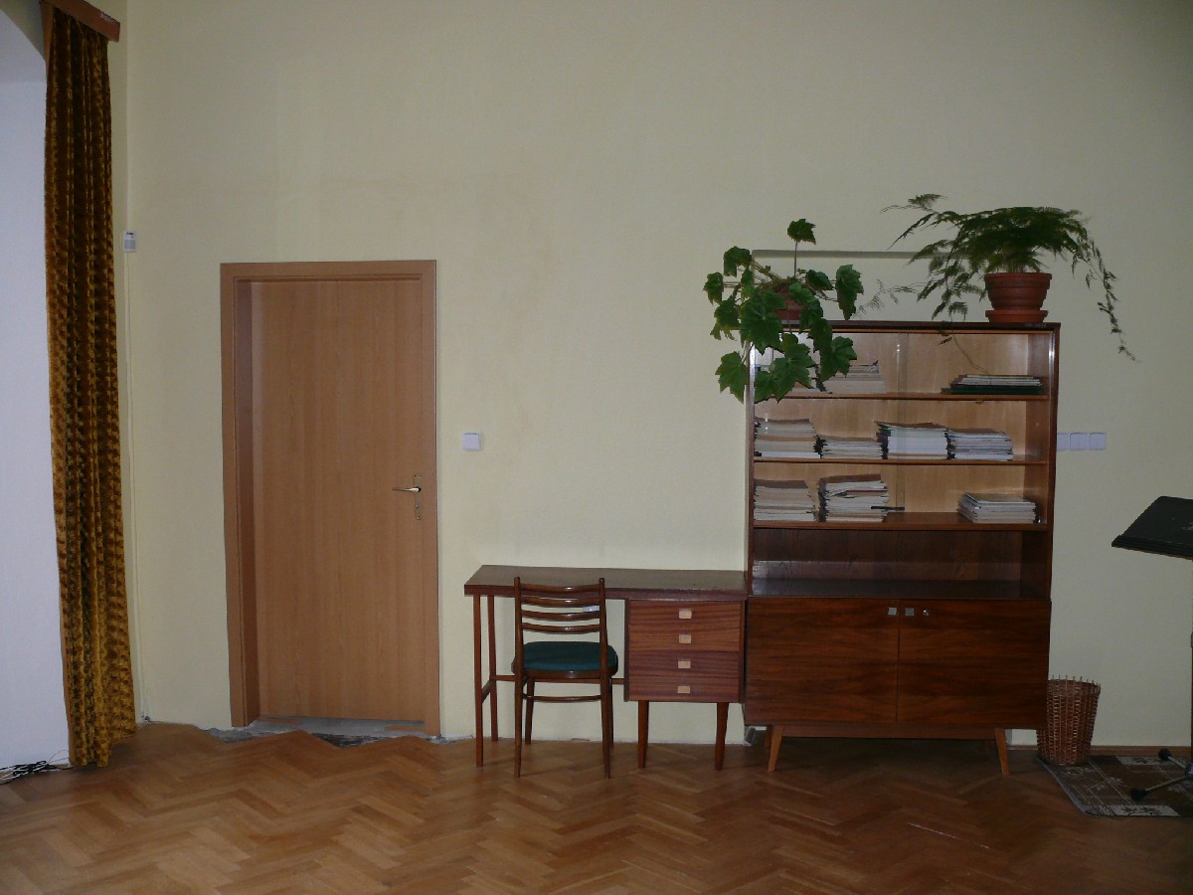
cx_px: 596
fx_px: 1206
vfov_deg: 40.7
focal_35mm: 35
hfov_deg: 52.6
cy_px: 448
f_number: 2.8
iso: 200
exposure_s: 1/30
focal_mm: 7.4
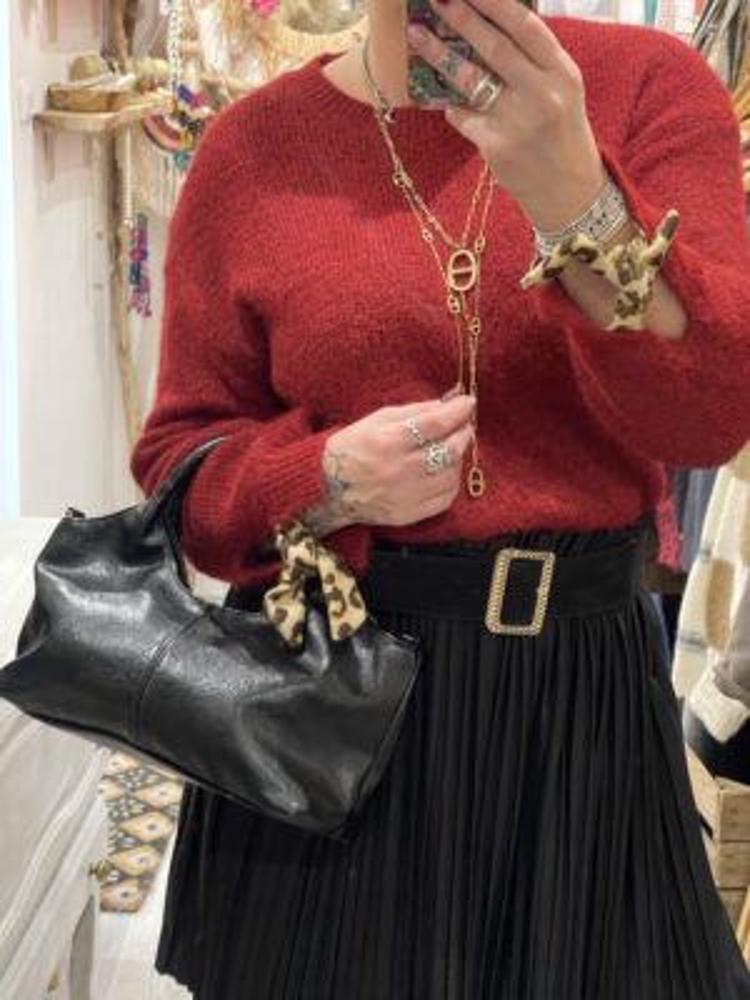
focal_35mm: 64
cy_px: 500
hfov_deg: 22.9
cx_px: 375
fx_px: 1849
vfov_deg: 30.3
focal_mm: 7.5
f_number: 2.2
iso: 500
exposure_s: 1/33
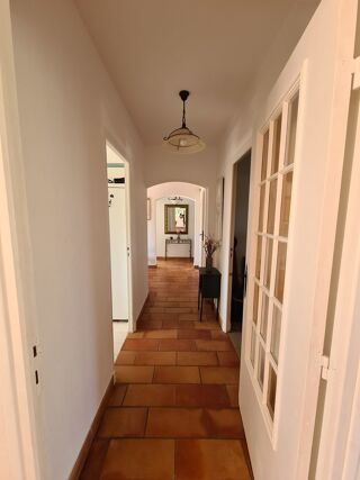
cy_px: 240
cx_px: 180
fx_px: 180
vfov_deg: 106.2
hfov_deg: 89.9
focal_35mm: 13
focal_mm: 2.2
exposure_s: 1/50
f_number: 2.2
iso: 125
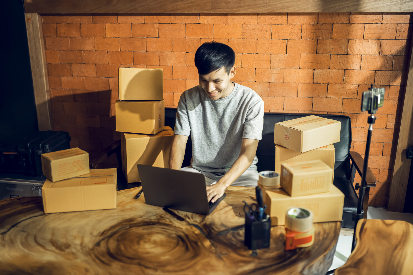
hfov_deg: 54.5
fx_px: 401
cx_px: 206
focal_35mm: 35
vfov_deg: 37.8
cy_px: 138
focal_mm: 35
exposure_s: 1/400
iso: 400
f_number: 1.4
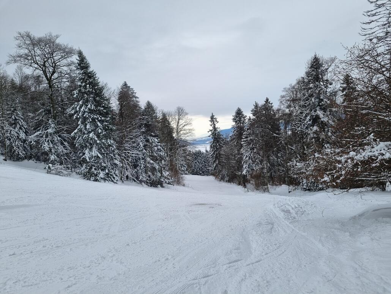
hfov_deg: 67.3
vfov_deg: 53.1
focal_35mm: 26
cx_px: 196
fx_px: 294
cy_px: 147
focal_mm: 5.4
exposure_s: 1/1396
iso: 50
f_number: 1.8
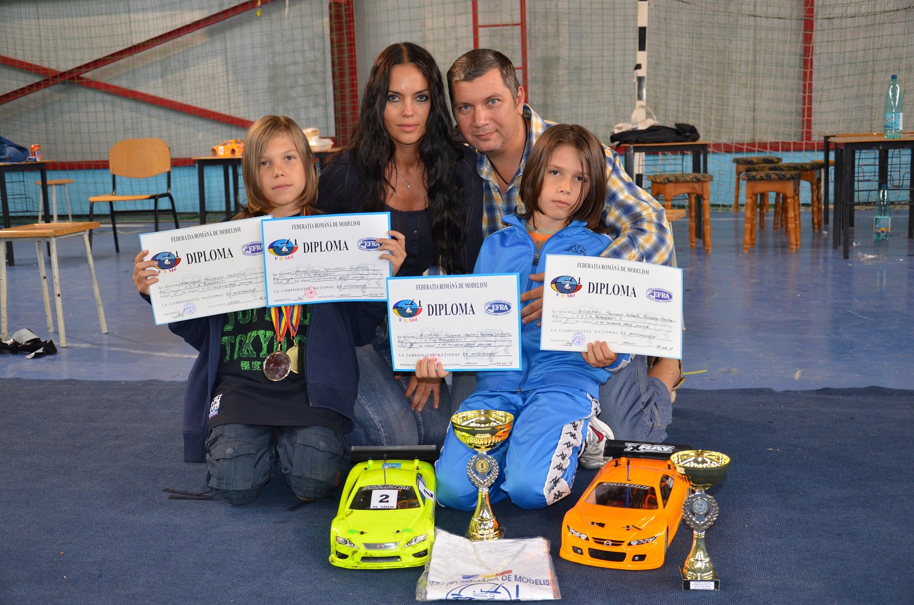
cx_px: 457
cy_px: 302
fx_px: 1064
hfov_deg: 46.5
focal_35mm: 42
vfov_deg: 31.8
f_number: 4
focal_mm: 28
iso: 800
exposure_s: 1/60
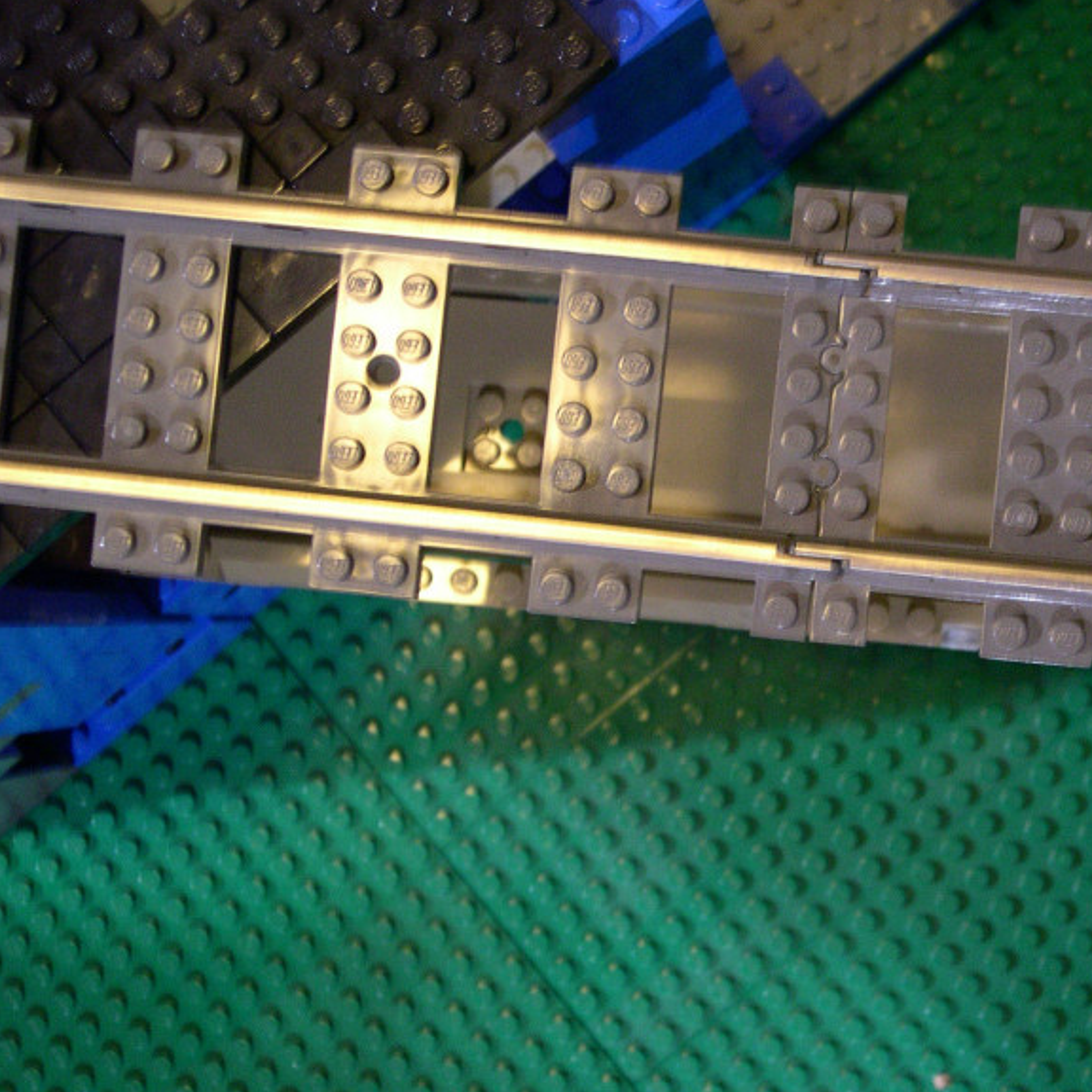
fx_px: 2498
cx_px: 737
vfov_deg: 24.7
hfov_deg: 24.5
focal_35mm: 70
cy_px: 559
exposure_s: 1/10.8
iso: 400
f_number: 3.4
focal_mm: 12.2
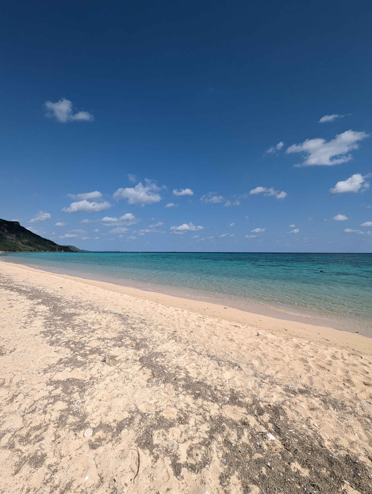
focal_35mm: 16
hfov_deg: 78.2
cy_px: 247
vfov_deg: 94.4
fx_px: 229
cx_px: 186
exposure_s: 1/2770
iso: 48
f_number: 2.2
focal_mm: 2.35
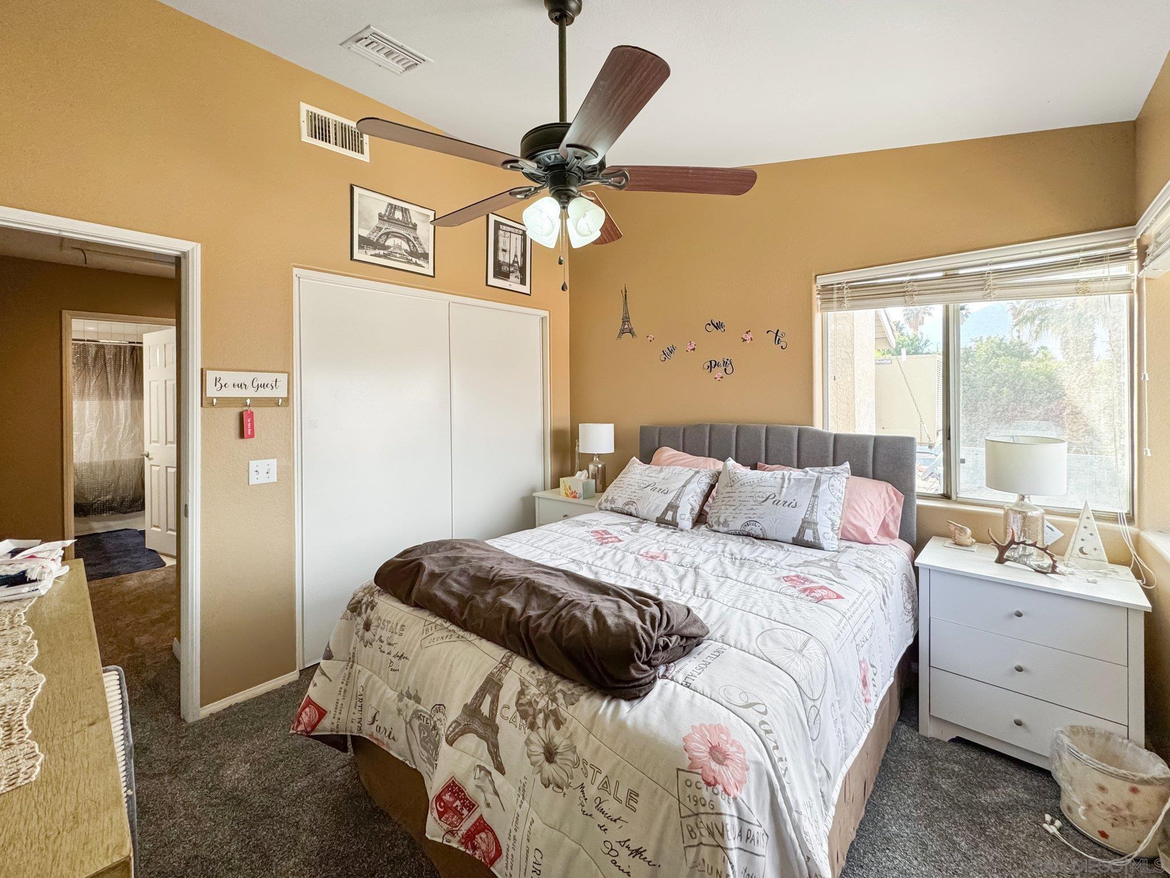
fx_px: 473
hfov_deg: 102.1
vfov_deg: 85.7
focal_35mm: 14
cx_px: 585
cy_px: 439
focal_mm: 2.22
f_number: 2.2
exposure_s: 1/120
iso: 80
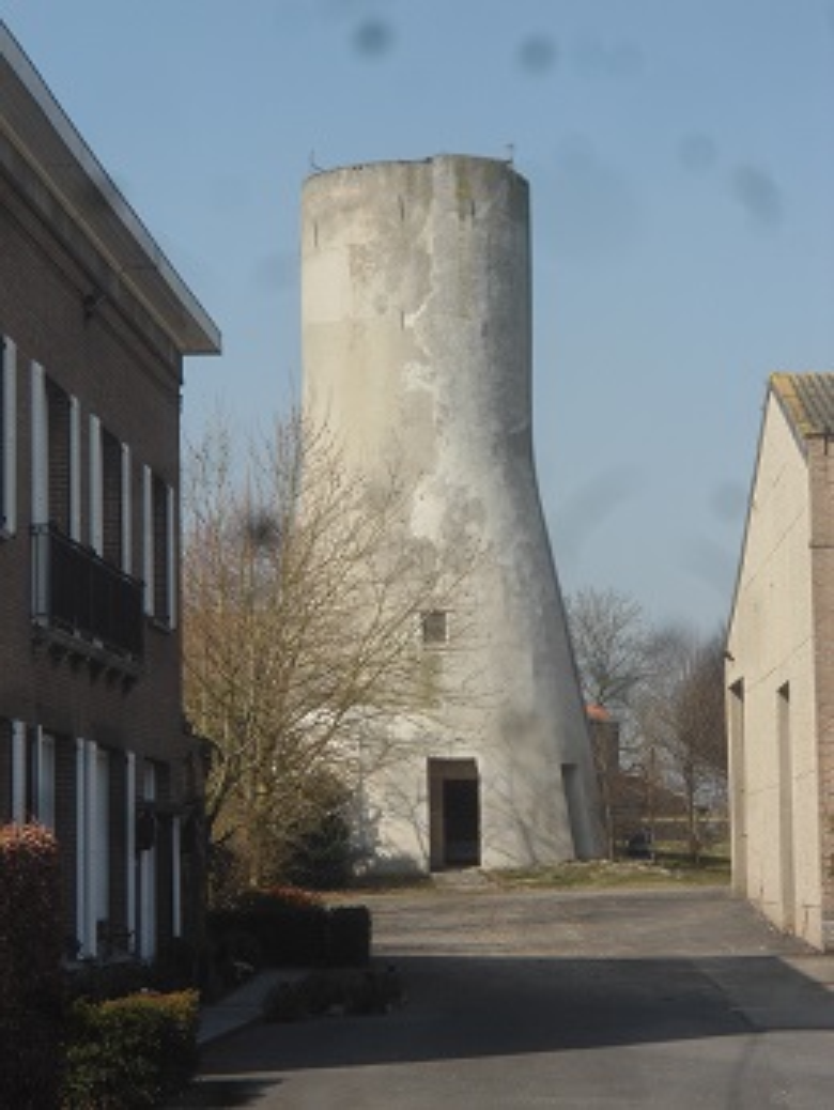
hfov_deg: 14.1
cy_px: 555
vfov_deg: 18.7
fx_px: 3369
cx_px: 417
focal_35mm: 105
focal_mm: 18.8
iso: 80
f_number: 5.9
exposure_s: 1/320
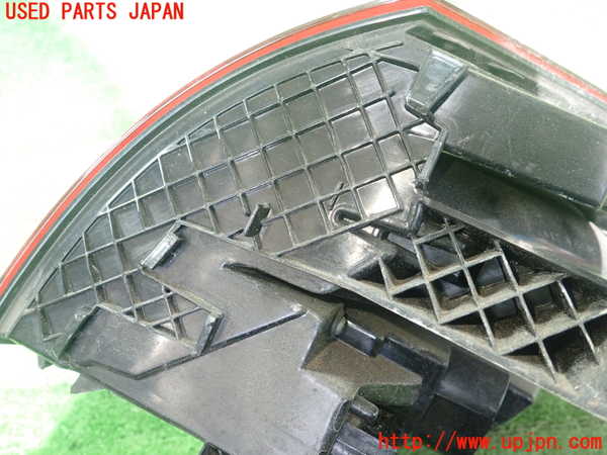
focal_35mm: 30
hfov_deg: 60.0
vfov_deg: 46.8
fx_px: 526
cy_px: 228
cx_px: 304
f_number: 2.3
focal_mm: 5.5
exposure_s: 1/125
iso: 640
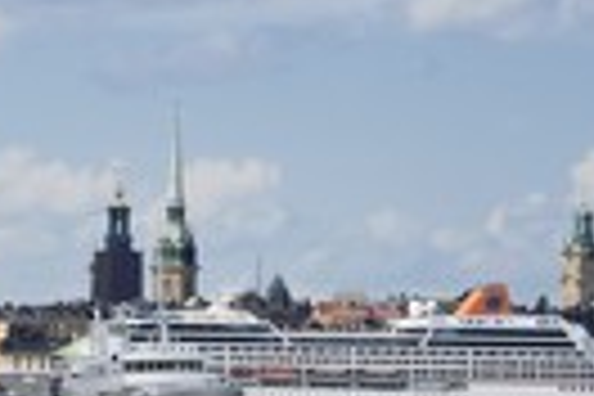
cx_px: -202
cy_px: 248
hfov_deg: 4.5
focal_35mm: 461
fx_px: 7606
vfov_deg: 3.0
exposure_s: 1/320
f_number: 13
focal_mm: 145
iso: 200
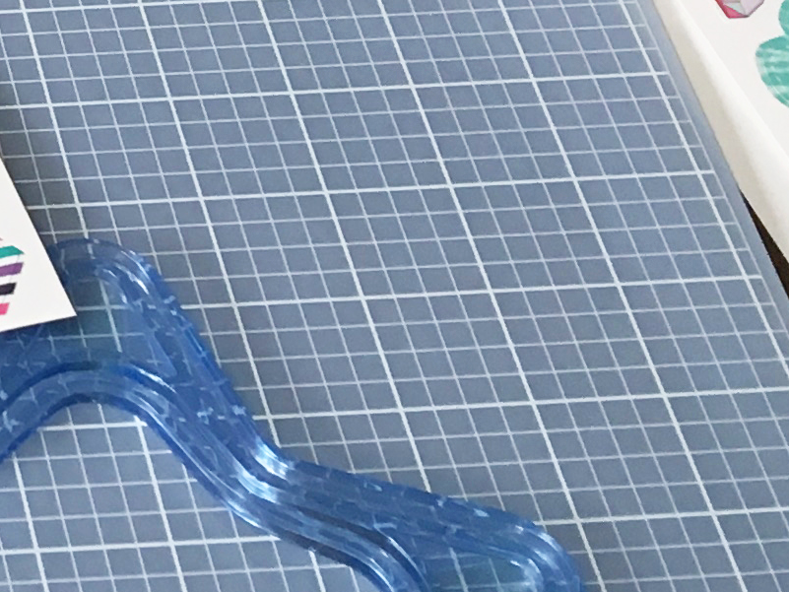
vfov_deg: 9.5
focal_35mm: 146
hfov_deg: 12.2
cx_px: -710
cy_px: -615
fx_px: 3328
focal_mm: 4.15
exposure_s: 1/30
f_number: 2.2
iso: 50
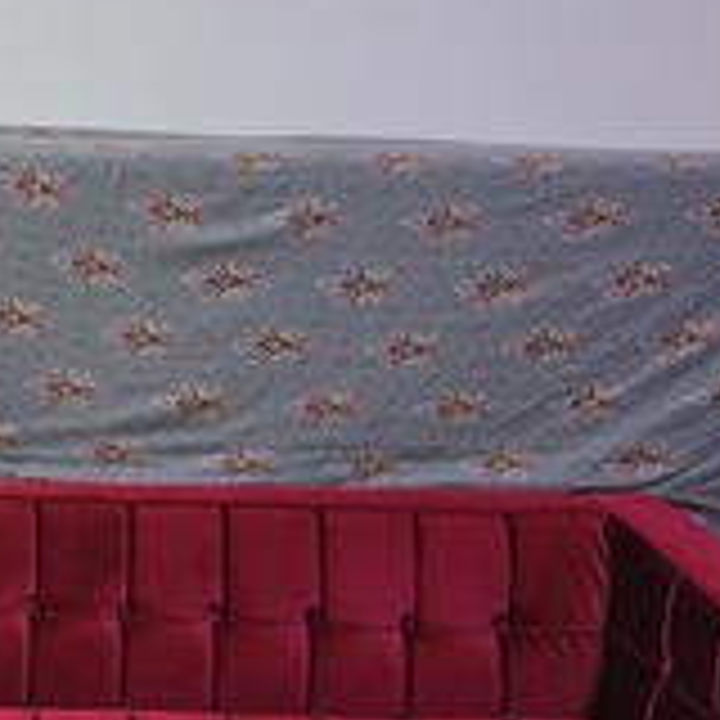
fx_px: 1365
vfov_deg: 29.0
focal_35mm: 58
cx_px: -65
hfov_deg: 27.2
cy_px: 565
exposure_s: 1/120
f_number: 1.7
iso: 640
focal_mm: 6.3
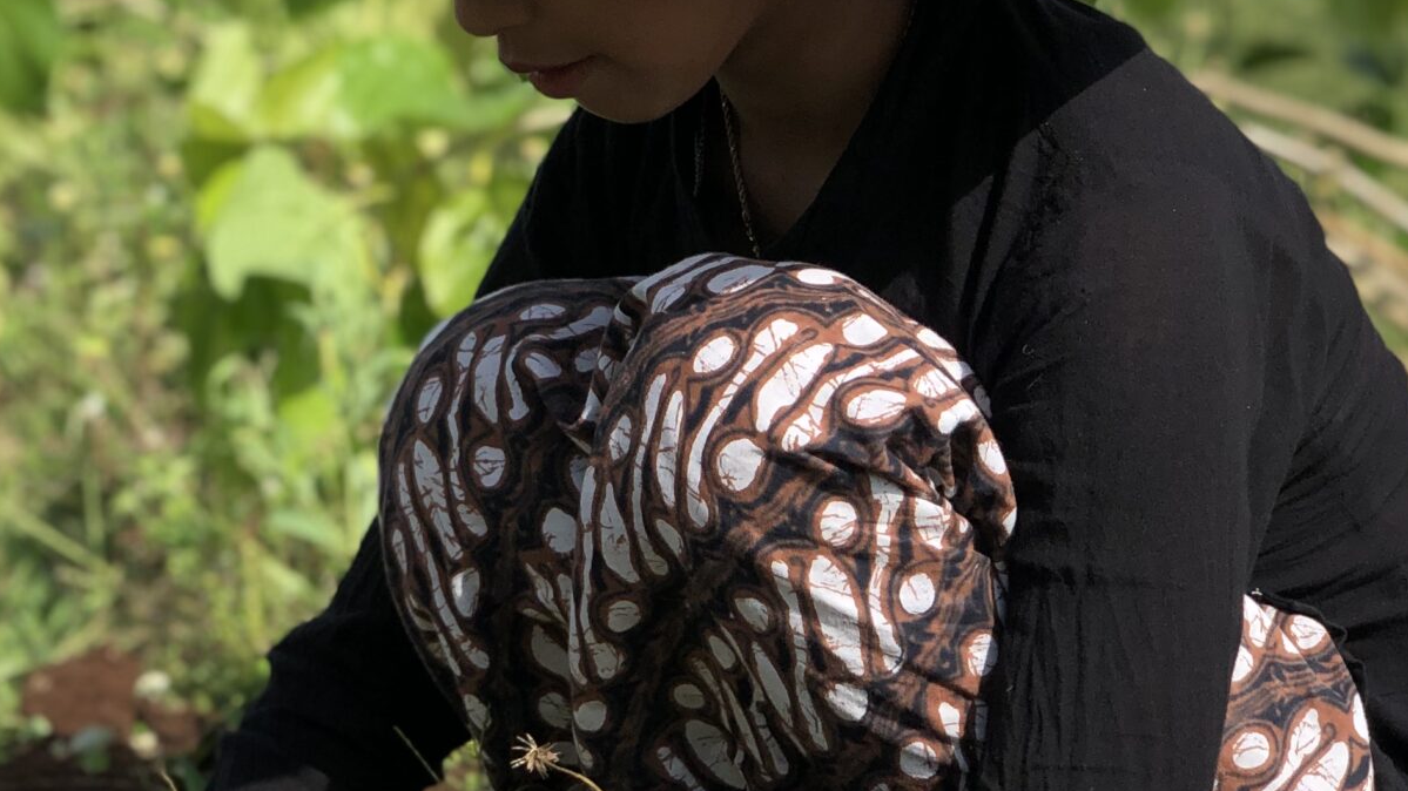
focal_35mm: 121
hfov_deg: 17.6
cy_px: 81
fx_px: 4517
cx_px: 372
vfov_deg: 10.0
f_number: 2.4
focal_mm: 6
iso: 16
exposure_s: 1/979
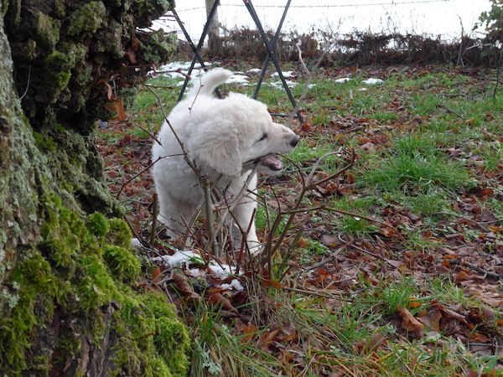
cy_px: 188
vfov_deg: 30.9
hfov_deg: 40.4
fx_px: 683
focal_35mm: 47
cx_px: 252
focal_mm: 10.1
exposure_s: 1/80
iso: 400
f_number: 5
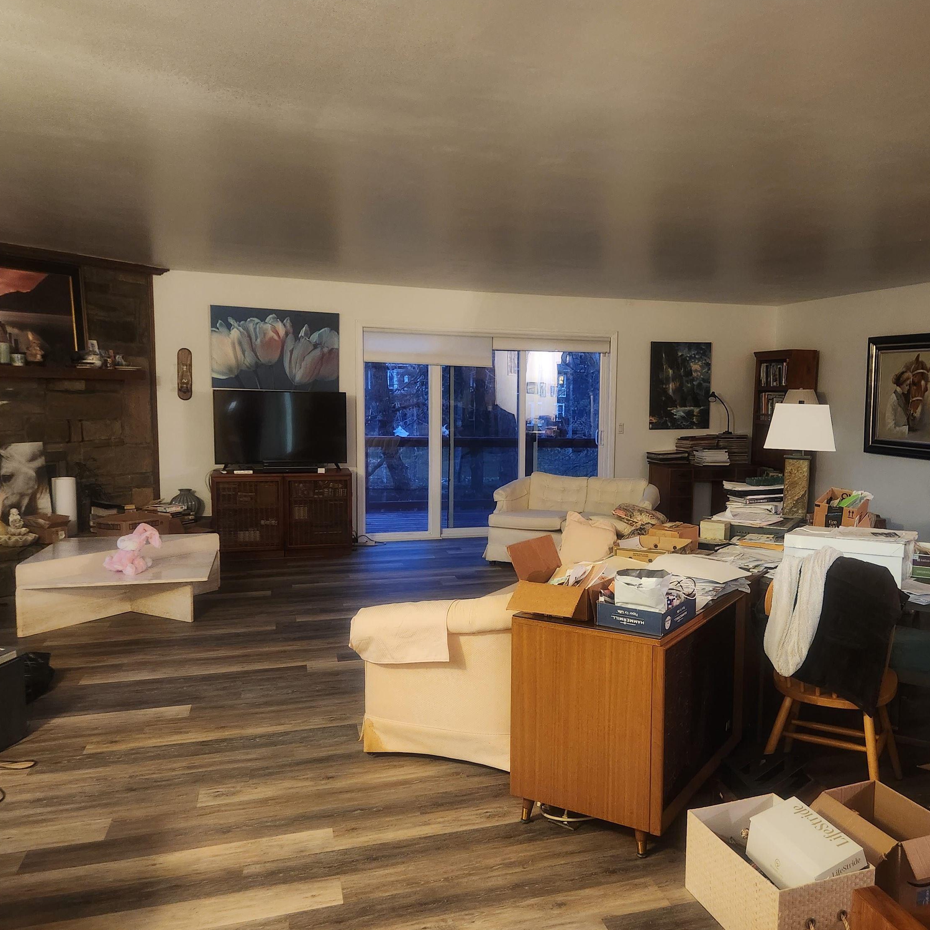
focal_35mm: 28
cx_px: 576
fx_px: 851
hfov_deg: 56.7
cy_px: 468
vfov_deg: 57.3
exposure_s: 1/24
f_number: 1.8
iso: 640
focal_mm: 5.4
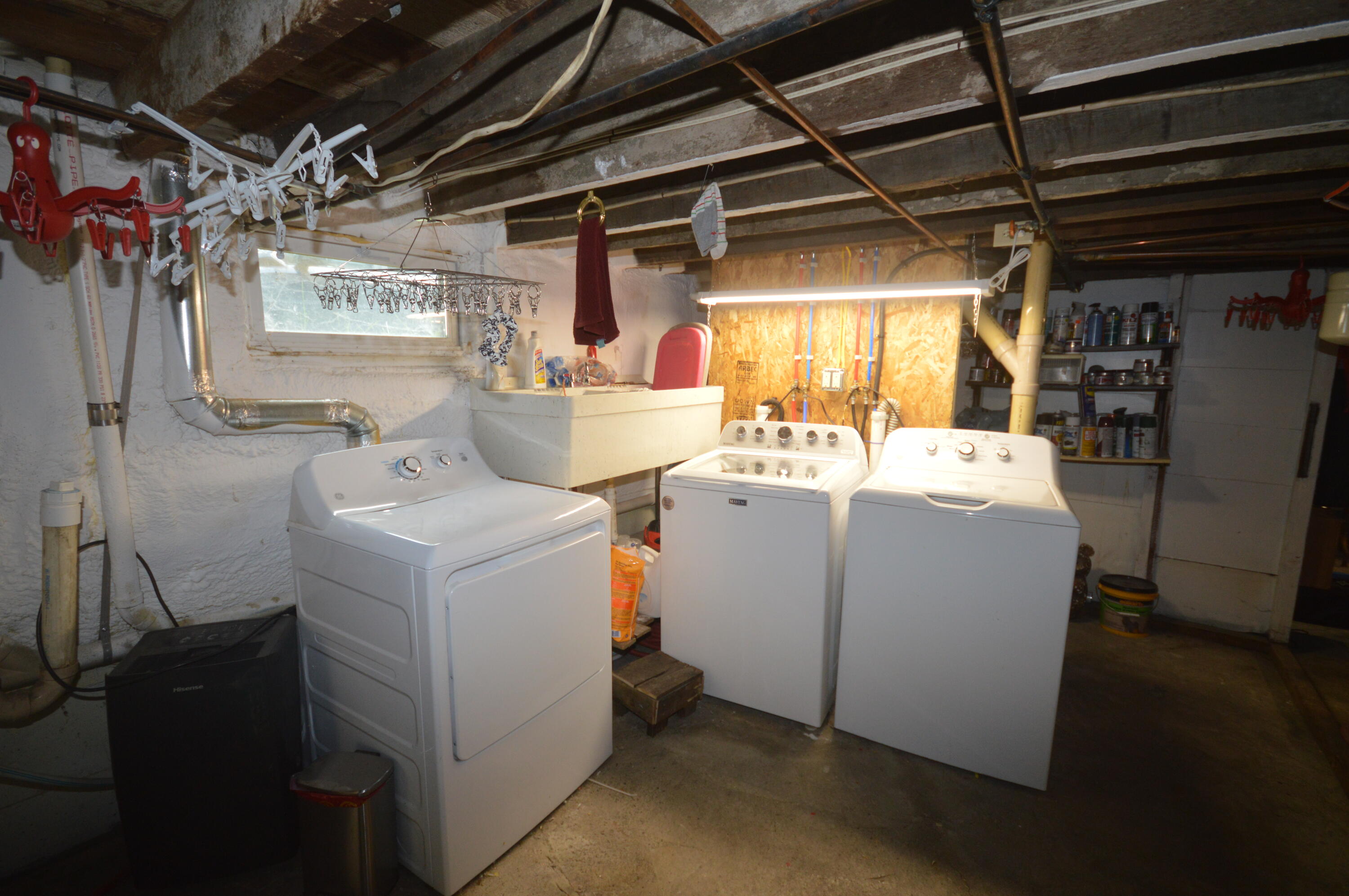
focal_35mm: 15
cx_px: 674
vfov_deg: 77.2
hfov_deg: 100.4
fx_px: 562
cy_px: 448
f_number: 4
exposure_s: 1/60
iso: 500
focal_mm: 10
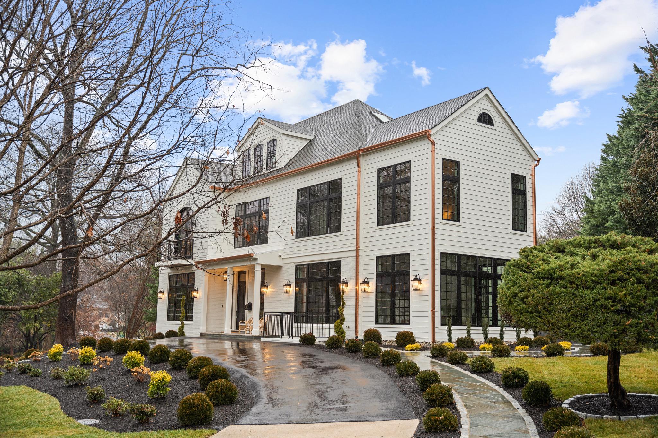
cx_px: 329
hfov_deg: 51.5
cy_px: 219
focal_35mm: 37
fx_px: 682
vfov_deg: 35.7
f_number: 2.8
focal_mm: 37.3
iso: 400
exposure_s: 1/500
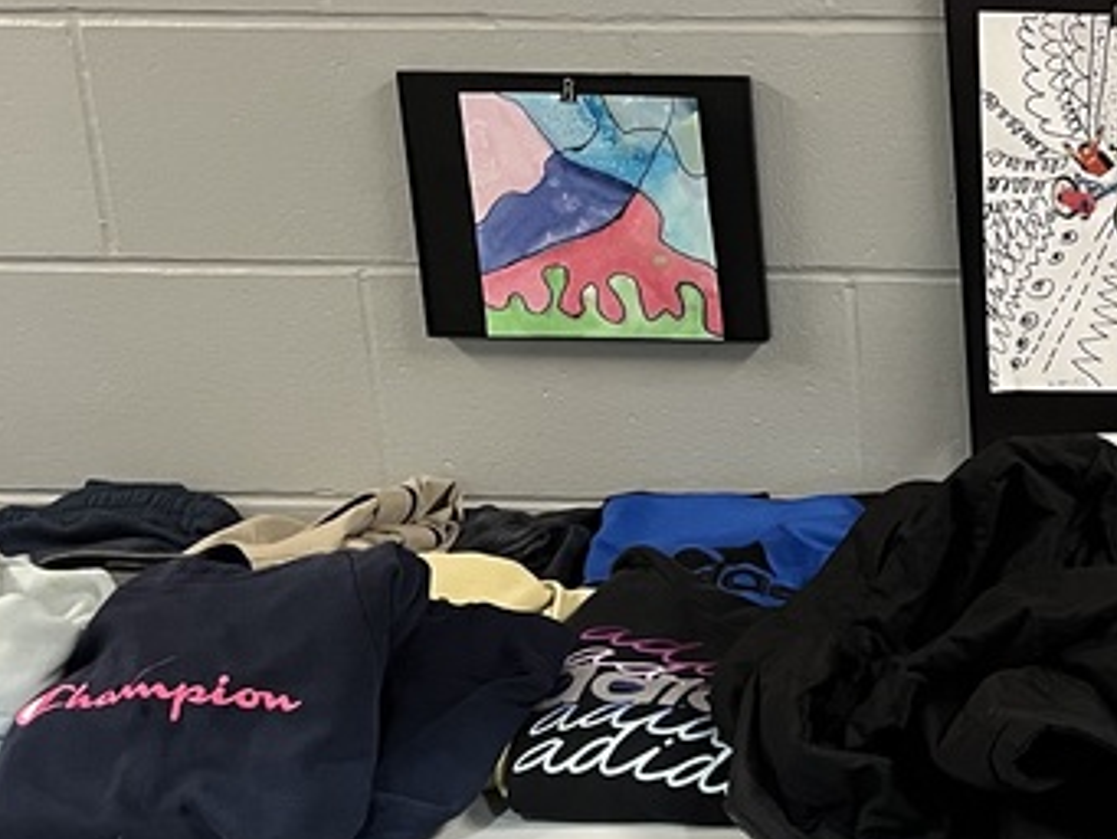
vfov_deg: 18.9
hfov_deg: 22.5
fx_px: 2518
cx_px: 1431
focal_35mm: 78
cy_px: 495
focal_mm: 5.1
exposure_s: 1/60
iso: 200
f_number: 1.6
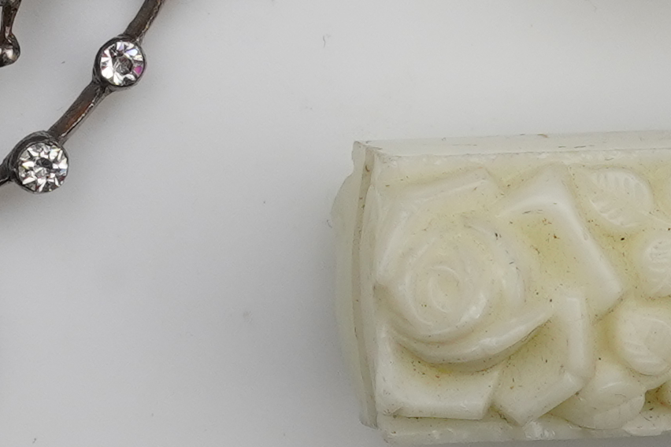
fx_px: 3877
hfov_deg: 9.7
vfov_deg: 6.4
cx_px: -156
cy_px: -390
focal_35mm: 208
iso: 500
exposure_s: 1/125
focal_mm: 30
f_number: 20
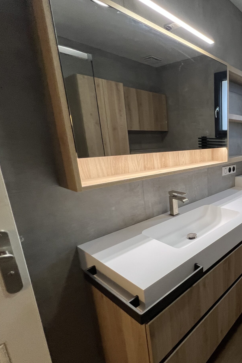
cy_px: 188
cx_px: 231
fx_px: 192
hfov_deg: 53.7
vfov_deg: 86.9
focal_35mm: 19
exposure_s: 1/100
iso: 200
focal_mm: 1.57
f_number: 1.8
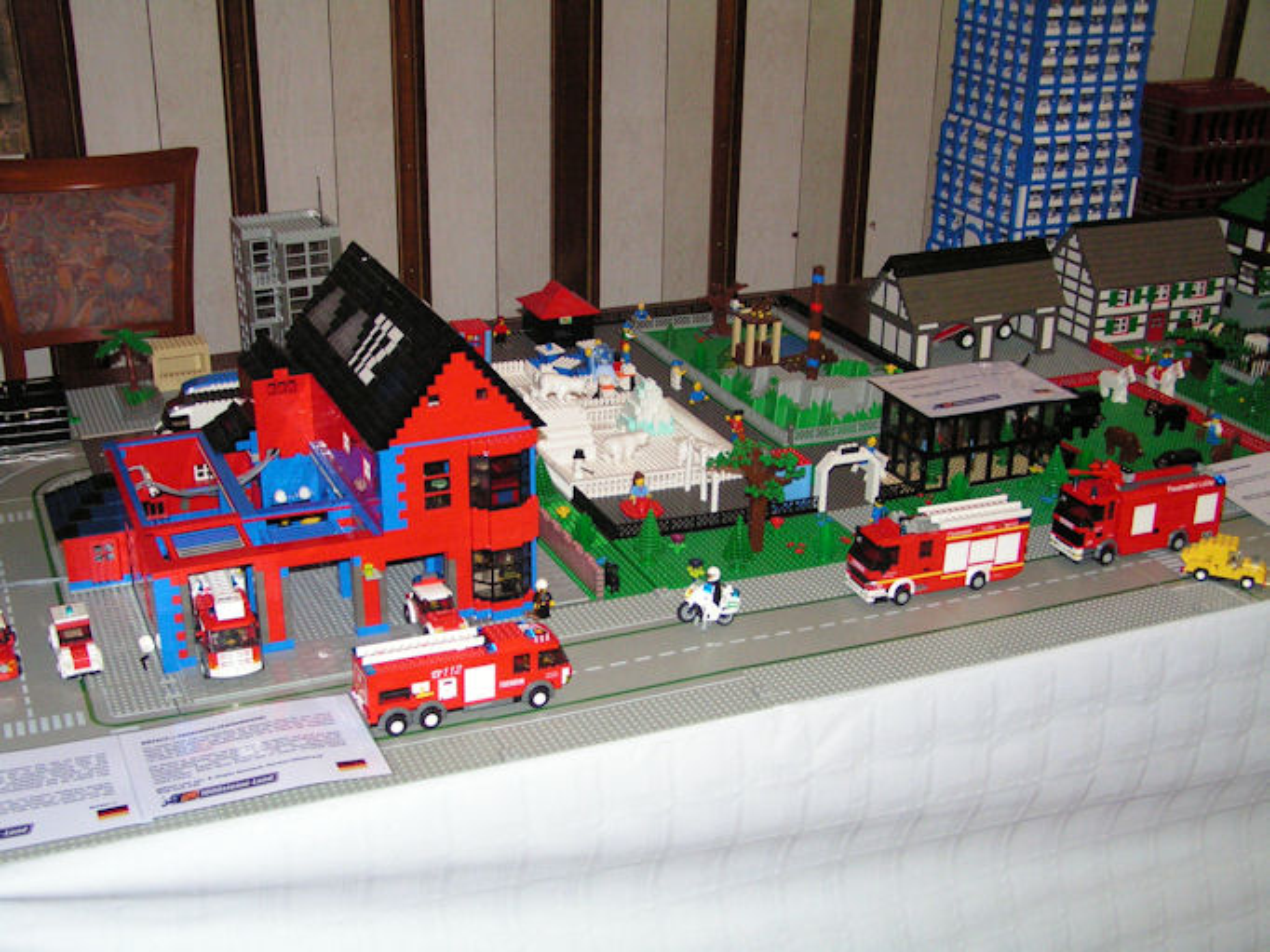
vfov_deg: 32.9
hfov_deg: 43.0
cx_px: 635
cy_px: 476
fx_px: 1614
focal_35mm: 44
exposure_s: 1/50
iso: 200
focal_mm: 7.4
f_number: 2.8
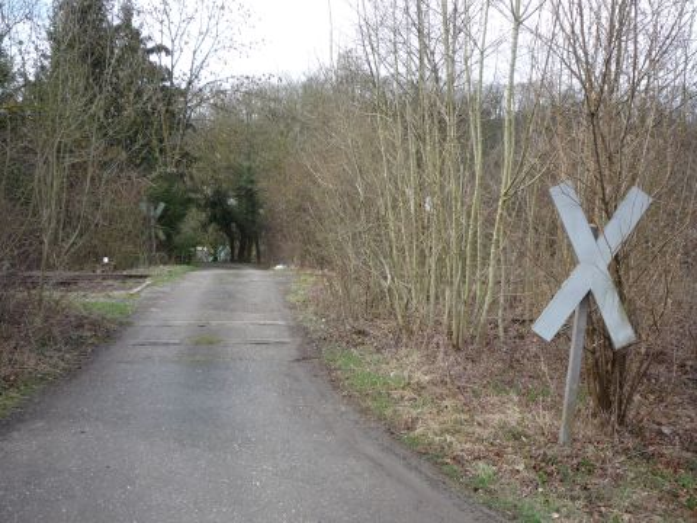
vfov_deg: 44.2
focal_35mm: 32
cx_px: 348
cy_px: 262
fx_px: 644
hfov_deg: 56.8
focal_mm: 5.2
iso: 100
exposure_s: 1/250
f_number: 4
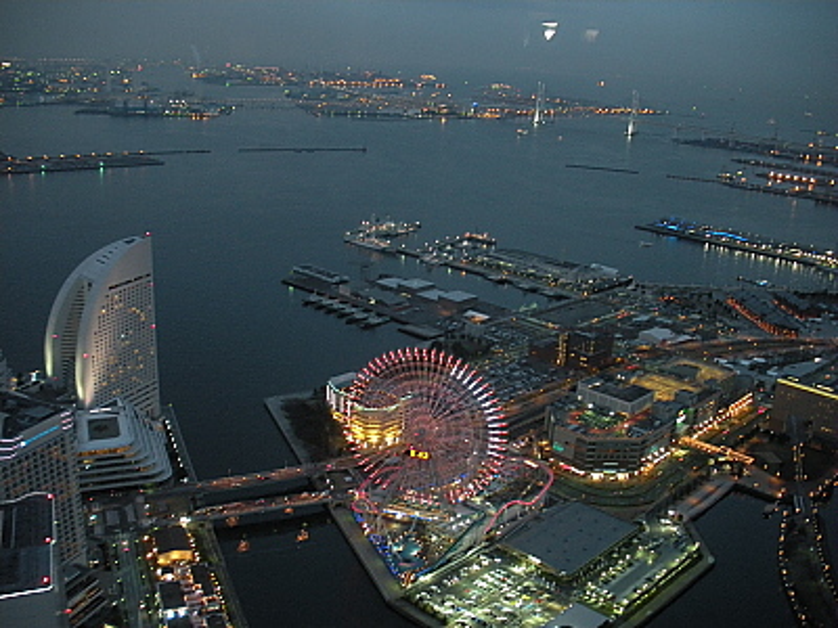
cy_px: 314
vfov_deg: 40.7
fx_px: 847
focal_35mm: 35
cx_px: 419
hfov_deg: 52.6
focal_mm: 6.3
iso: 400
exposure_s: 1/6.4
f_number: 3.5
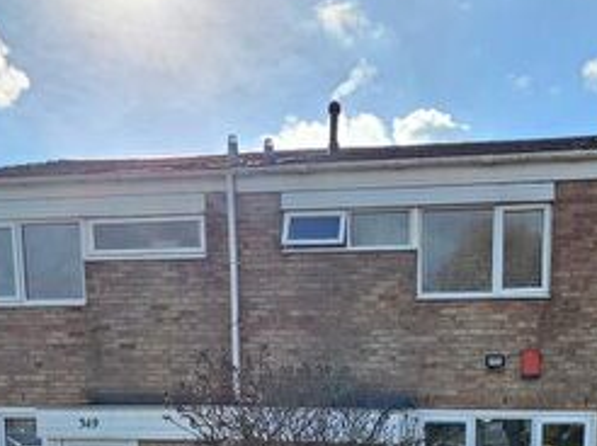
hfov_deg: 48.7
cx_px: 430
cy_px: 481
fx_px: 637
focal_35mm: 37
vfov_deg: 33.9
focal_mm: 2.2
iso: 50
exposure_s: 1/1946
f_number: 2.2
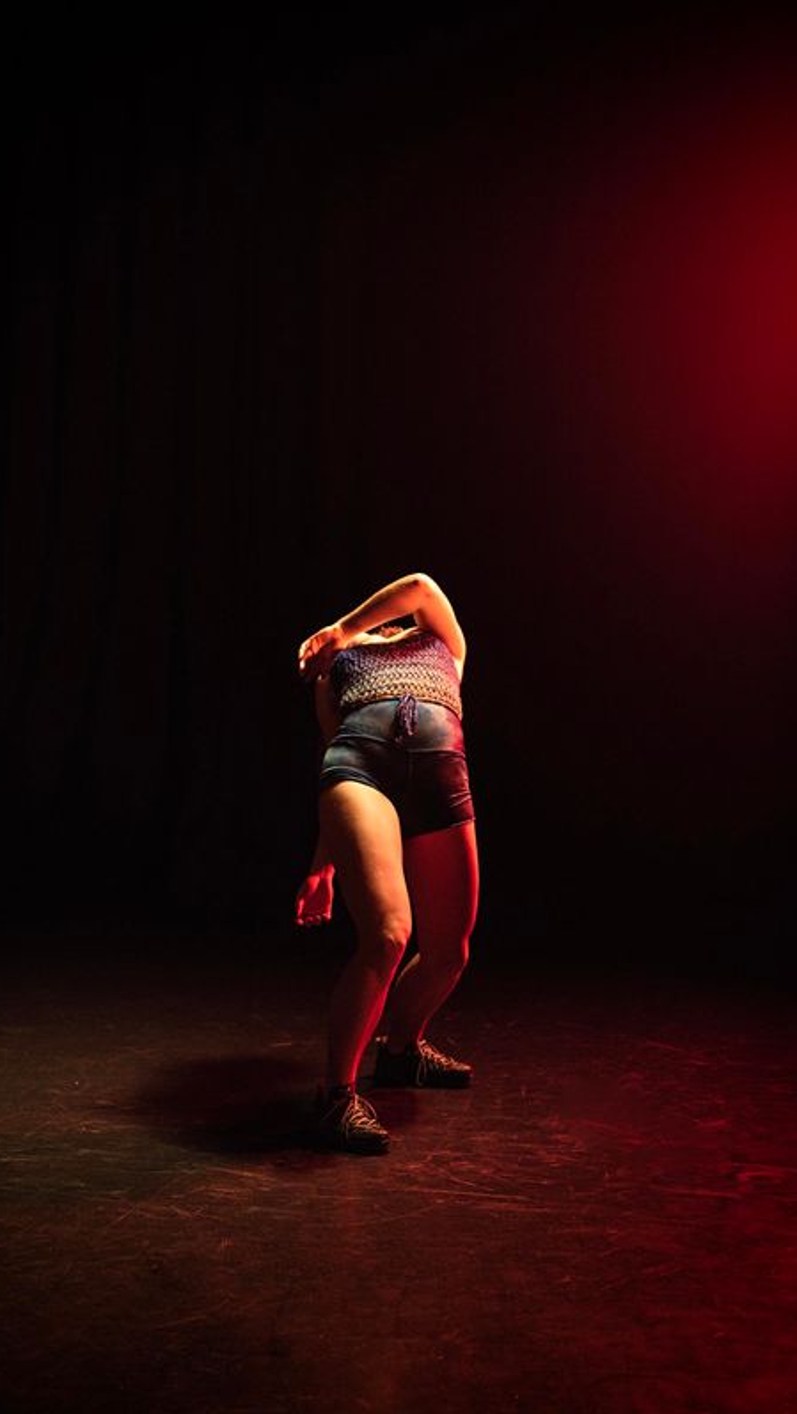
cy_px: 708
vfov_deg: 43.7
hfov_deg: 25.5
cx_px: 369
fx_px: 1764
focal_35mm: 47
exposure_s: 1/60
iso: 1600
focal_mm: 55
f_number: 4
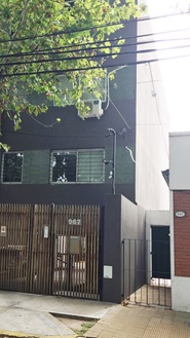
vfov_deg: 47.4
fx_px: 385
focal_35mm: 43
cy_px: 170
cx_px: 24
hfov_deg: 26.9
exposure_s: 1/216
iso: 32
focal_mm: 4.15
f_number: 2.2
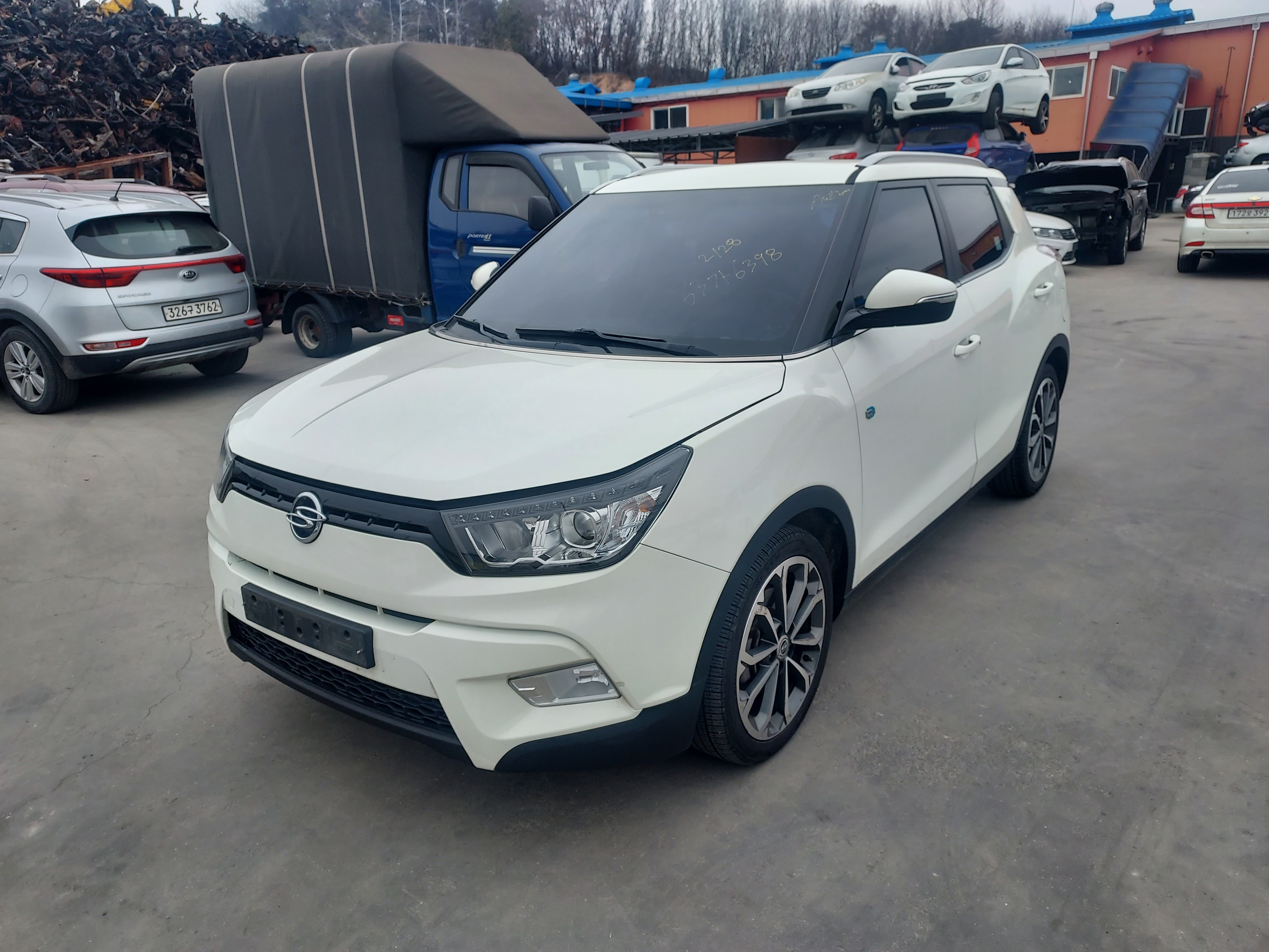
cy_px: 476
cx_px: 634
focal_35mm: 24
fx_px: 880
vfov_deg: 56.8
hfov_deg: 71.6
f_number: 1.8
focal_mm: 4.6
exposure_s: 1/421
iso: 40
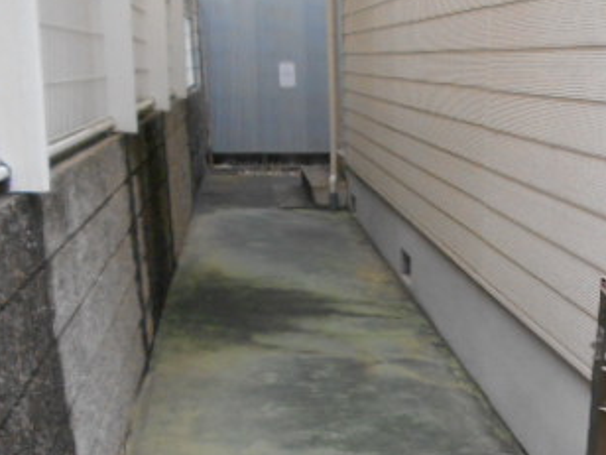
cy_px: 382
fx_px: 945
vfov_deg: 26.4
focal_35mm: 54
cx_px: 514
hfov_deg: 34.1
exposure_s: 1/250
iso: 360
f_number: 3.2
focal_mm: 4.6
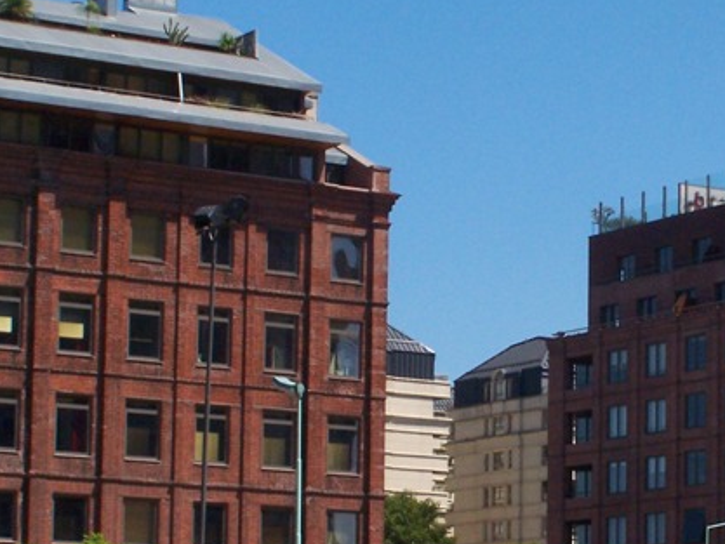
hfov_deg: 15.3
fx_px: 2682
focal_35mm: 128
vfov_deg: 11.6
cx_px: 609
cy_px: 348
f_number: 8
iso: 200
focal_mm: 11.5
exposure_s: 1/800
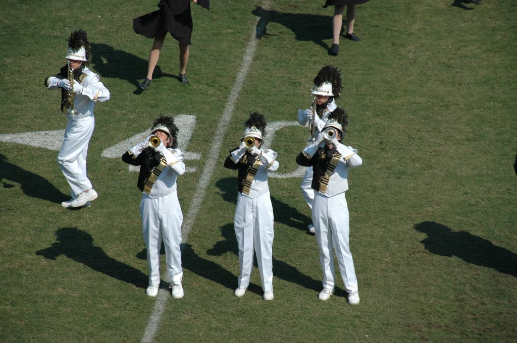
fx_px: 4303
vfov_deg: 4.6
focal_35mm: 300
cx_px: 258
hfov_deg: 6.9
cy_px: 172
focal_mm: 200
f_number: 7.1
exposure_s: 1/800
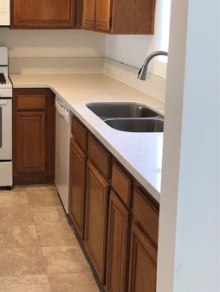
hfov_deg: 26.4
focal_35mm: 53
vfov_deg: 35.4
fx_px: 449
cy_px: 78
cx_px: 13
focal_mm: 3.99
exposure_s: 1/24
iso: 32
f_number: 1.8
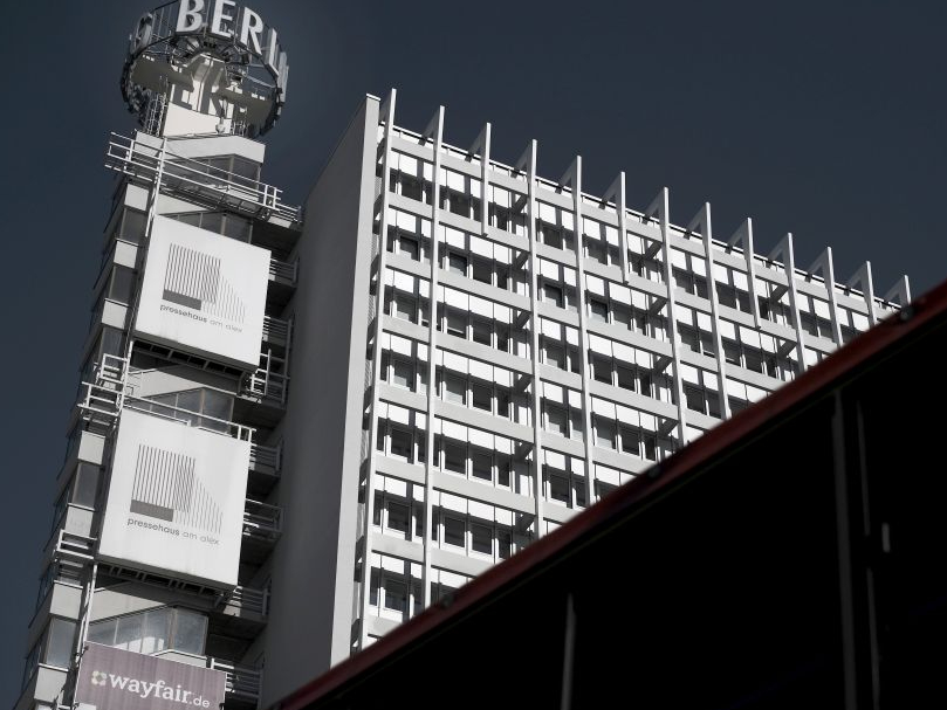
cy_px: 332
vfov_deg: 23.3
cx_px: 576
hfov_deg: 30.6
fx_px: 1724
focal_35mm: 63
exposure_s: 1/15000
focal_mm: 35
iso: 200
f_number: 2.8
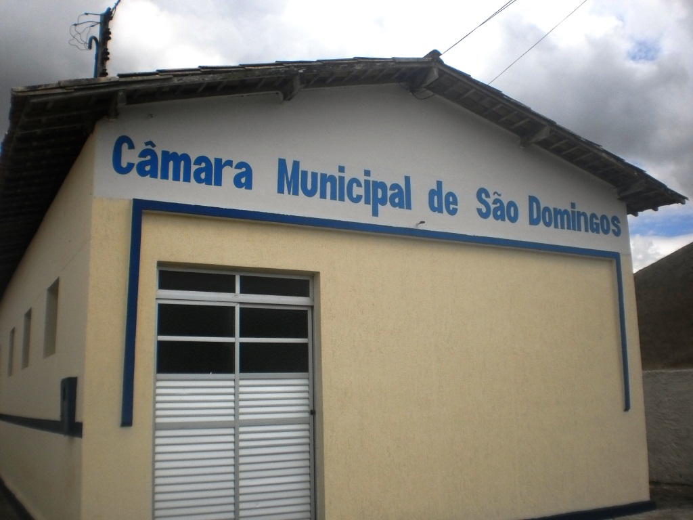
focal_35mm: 36
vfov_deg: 39.7
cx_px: 346
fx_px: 721
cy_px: 260
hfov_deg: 51.4
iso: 100
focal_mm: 6.3
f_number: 4.6
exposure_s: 1/2000
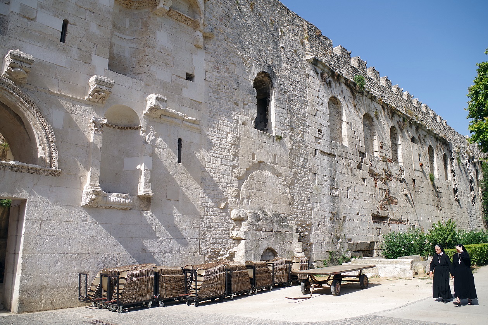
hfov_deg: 67.4
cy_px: 162
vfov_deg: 48.0
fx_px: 366
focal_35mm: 27
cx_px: 244
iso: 100
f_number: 7.1
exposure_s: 1/250
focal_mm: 18
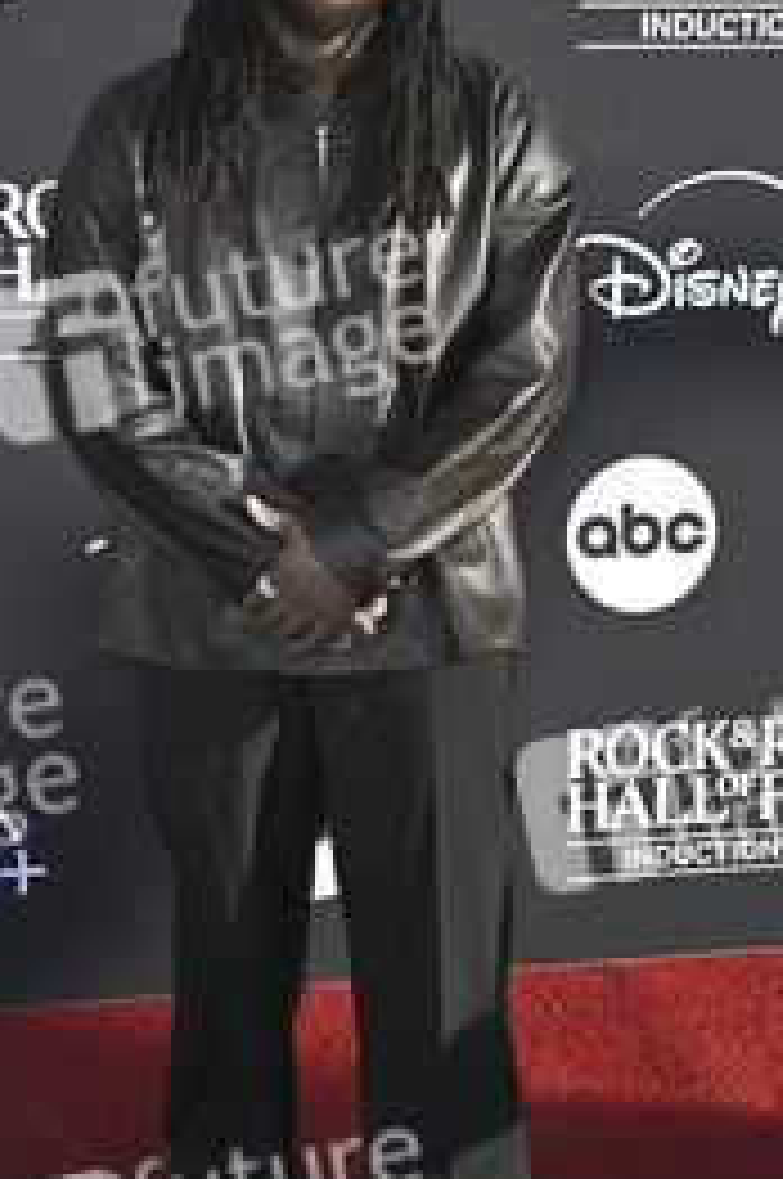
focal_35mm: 61
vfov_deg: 32.9
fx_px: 1995
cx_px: 338
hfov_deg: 22.2
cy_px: 562
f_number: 9
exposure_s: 1/320
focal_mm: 40
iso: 250
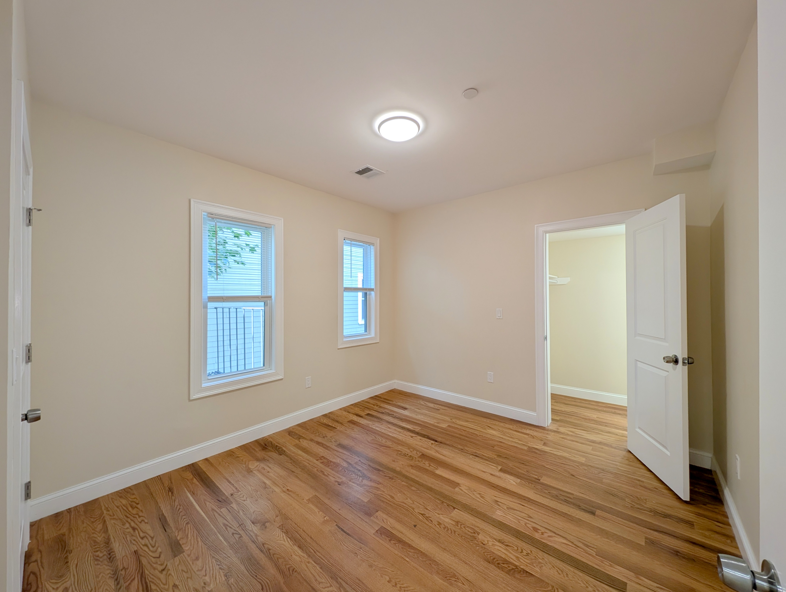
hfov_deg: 110.5
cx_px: 393
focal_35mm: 12
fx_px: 273
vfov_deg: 94.6
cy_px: 296
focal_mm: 2.23
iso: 48
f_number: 1.95
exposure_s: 1/40
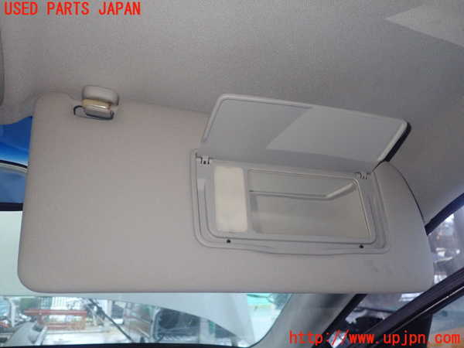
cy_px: 174
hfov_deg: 60.0
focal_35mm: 30
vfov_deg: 46.8
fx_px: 402
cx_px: 232
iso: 800
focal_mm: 5.5
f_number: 2.3
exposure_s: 1/30
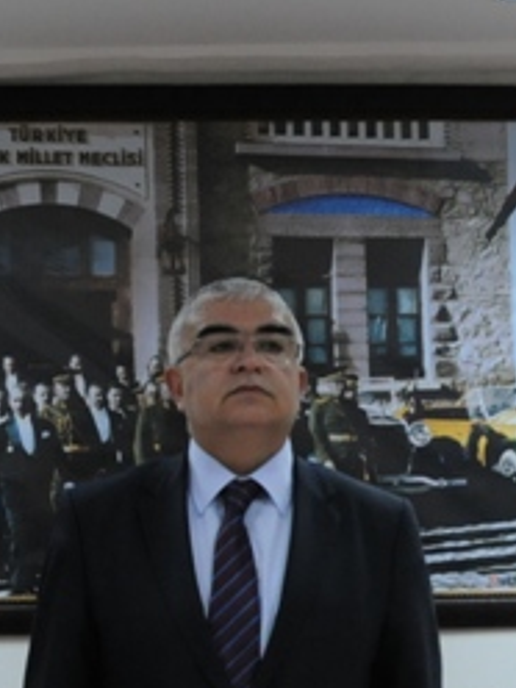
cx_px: 424
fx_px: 2484
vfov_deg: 15.7
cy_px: 541
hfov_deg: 11.8
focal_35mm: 125
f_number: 5
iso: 1000
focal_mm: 21
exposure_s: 1/80
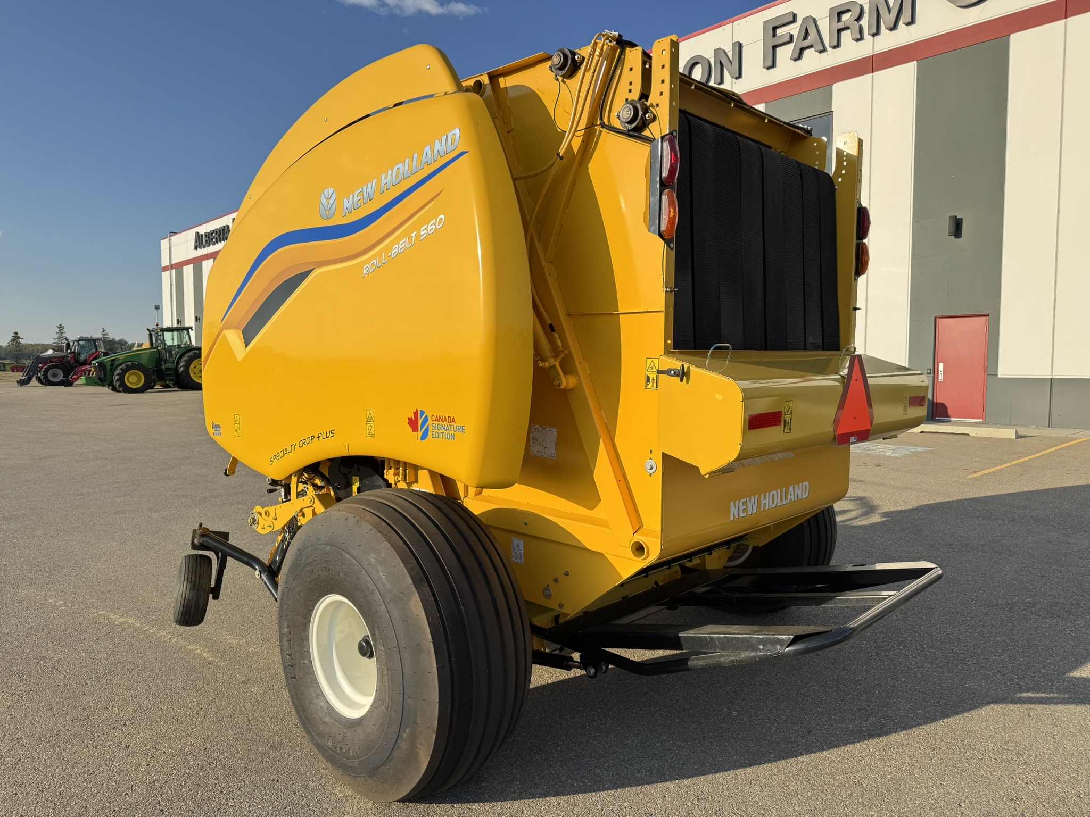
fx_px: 756
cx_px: 545
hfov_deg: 71.6
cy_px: 408
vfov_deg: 56.8
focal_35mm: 24
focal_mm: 6.76
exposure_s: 1/1767
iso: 80
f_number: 1.78
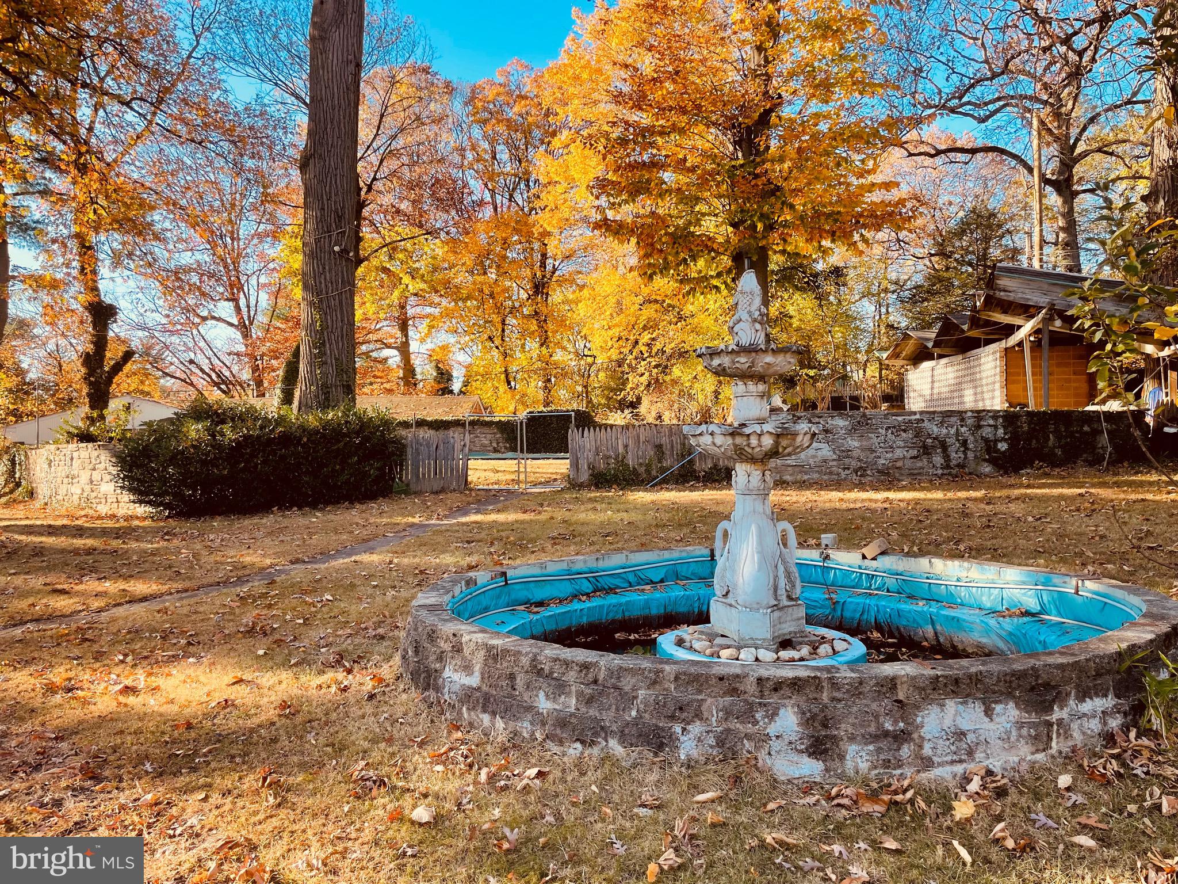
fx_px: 885
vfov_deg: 53.1
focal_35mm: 26
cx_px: 589
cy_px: 442
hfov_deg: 67.3
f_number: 1.6
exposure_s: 1/435
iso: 32
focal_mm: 4.2
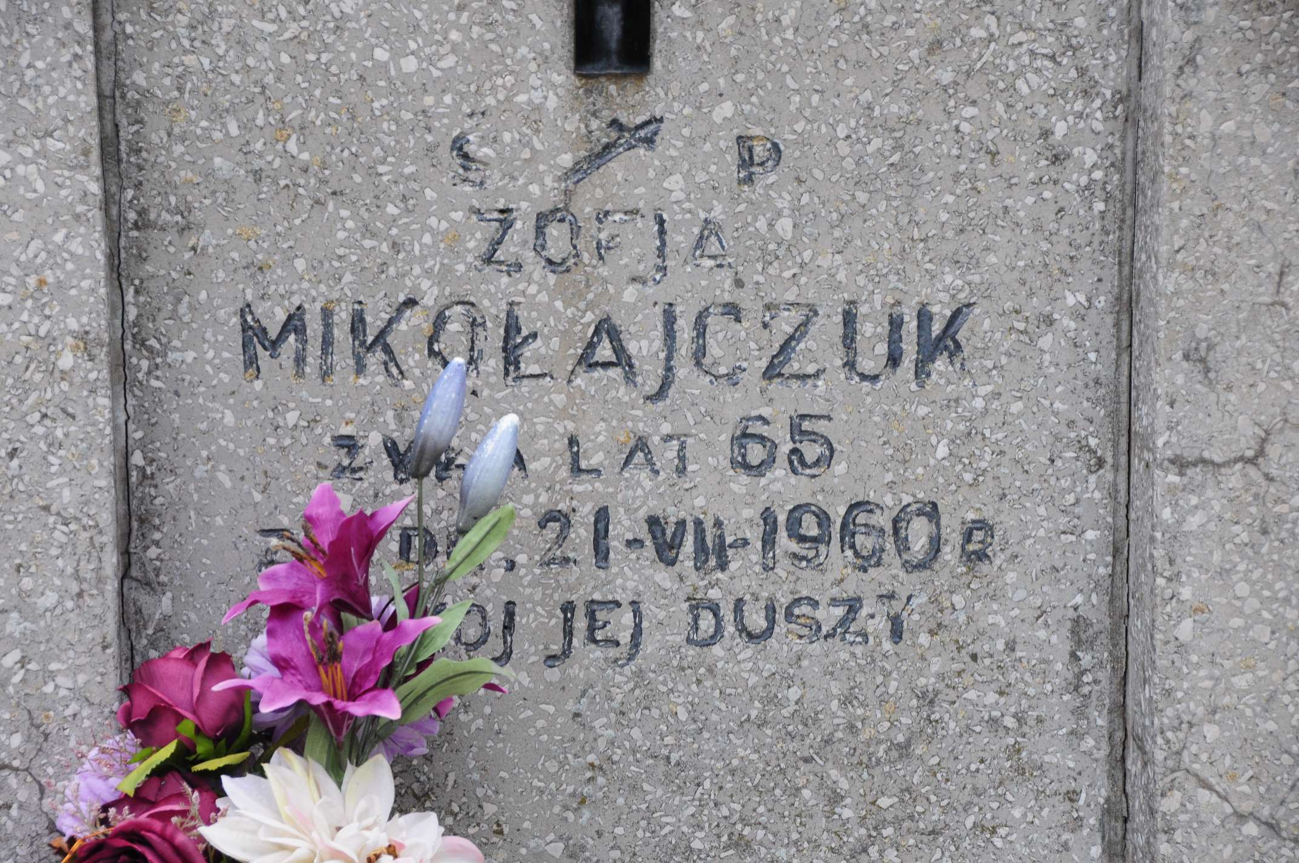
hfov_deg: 17.1
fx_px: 4325
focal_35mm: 120
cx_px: 650
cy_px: 432
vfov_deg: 11.4
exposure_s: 1/400
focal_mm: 80
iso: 640
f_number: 7.1
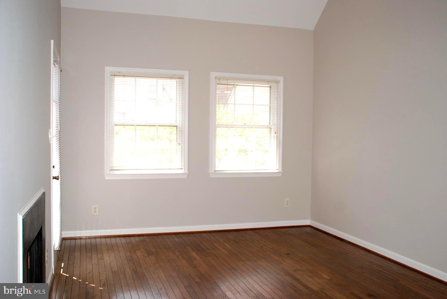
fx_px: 410
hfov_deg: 57.2
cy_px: 150
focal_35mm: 33
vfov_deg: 40.1
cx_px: 224
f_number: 5.6
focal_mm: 22
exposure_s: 1/200
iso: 400
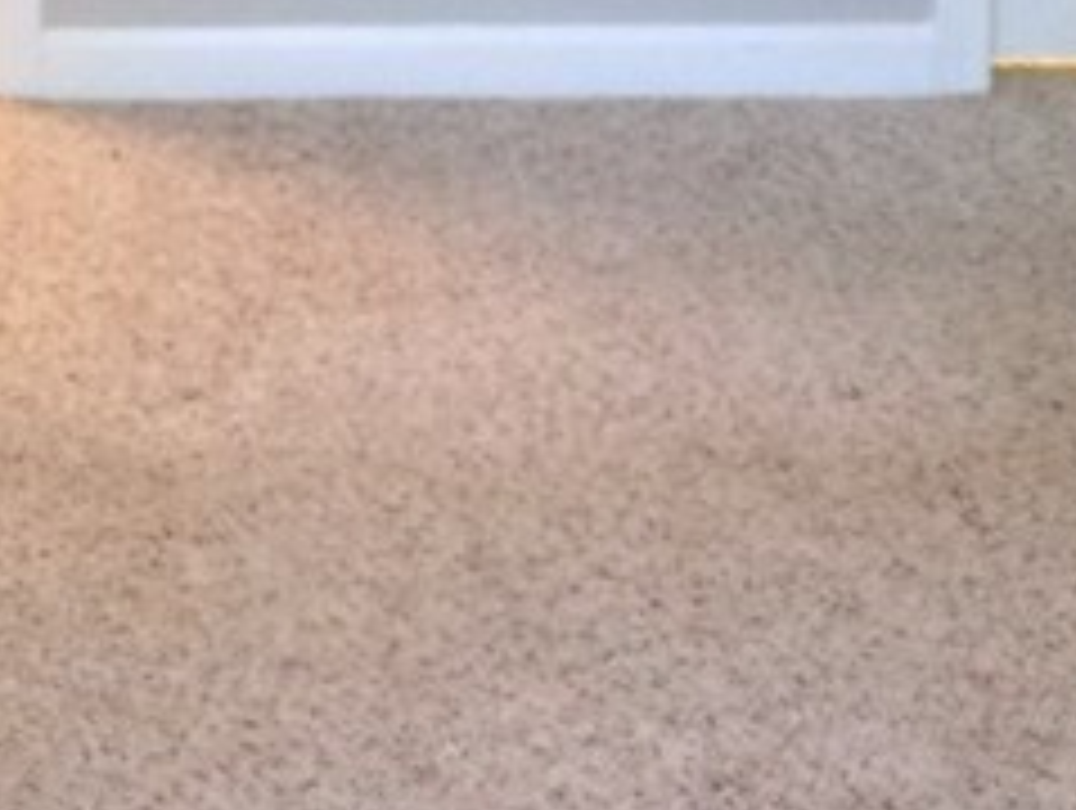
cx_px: 203
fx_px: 3860
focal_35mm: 124
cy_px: -756
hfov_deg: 15.8
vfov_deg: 11.0
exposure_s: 1/33
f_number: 2.2
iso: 80
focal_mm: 4.15
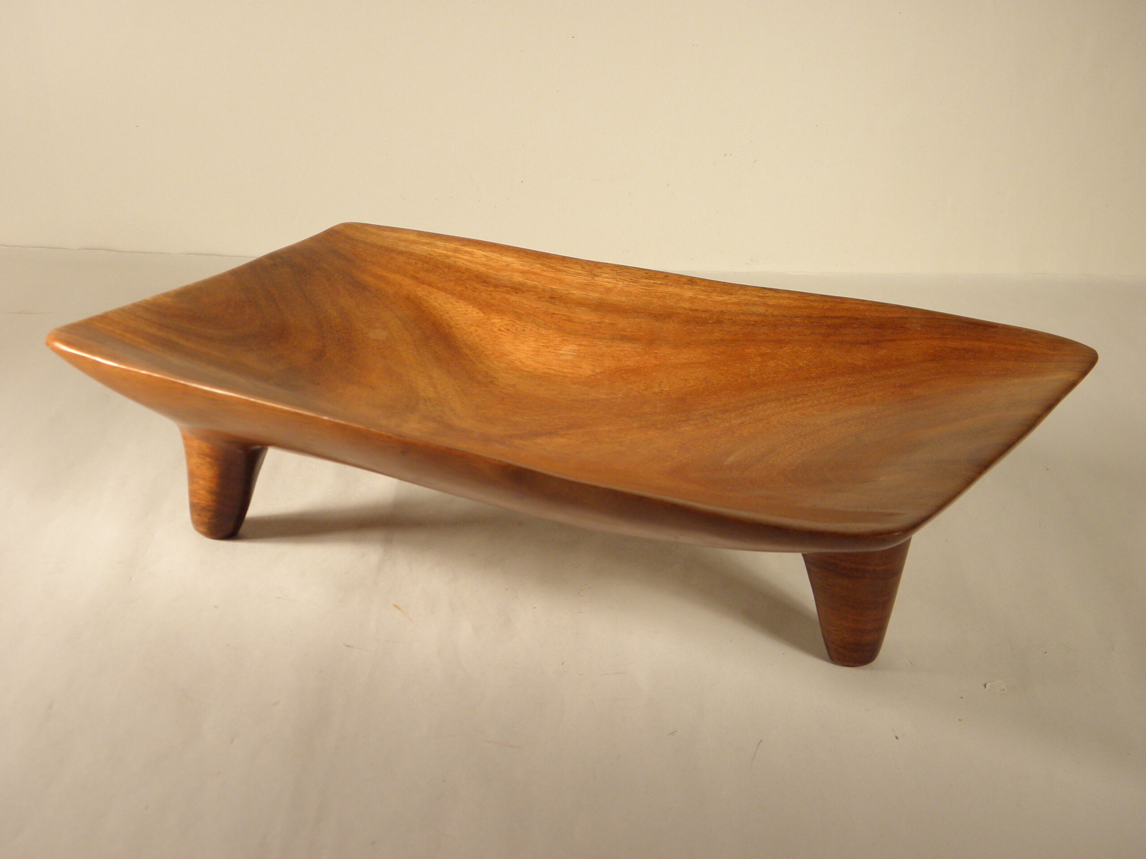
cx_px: 573
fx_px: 1953
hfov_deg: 32.7
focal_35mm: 59
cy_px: 430
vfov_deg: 24.8
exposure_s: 1/50
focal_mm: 10.6
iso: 125
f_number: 4.1
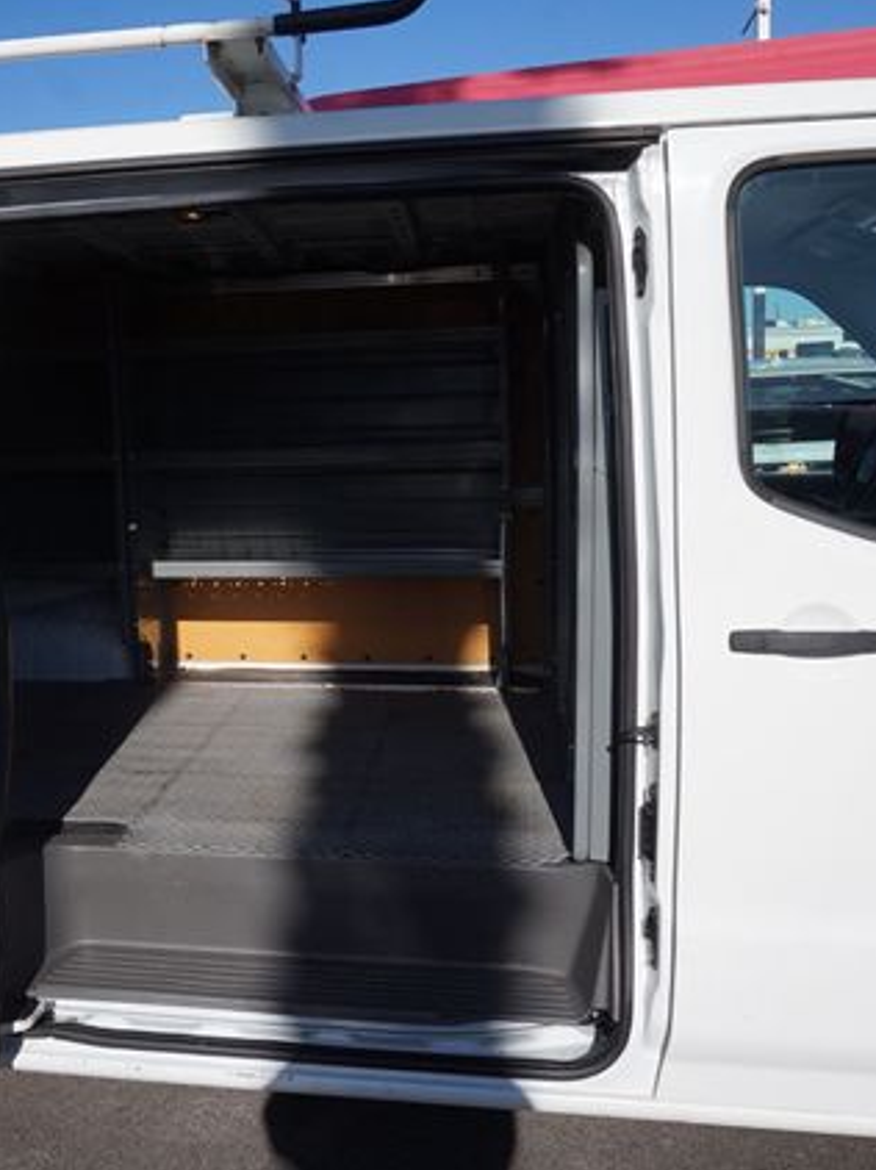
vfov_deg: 52.7
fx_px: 1182
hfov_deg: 39.9
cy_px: 585
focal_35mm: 35
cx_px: 255
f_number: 11
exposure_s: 1/200
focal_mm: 16
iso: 100
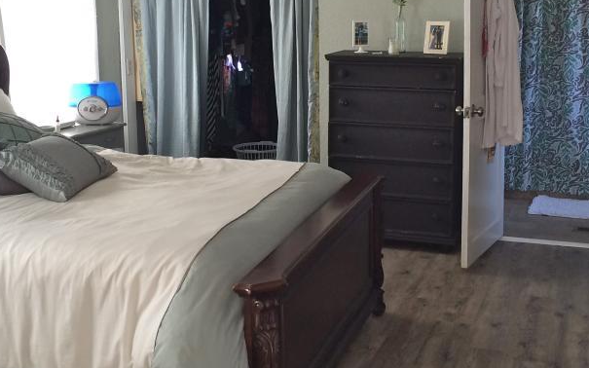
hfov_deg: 38.9
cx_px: 299
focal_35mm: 52
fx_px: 835
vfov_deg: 24.7
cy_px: 112
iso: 50
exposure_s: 1/30
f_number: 2.2
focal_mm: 4.15
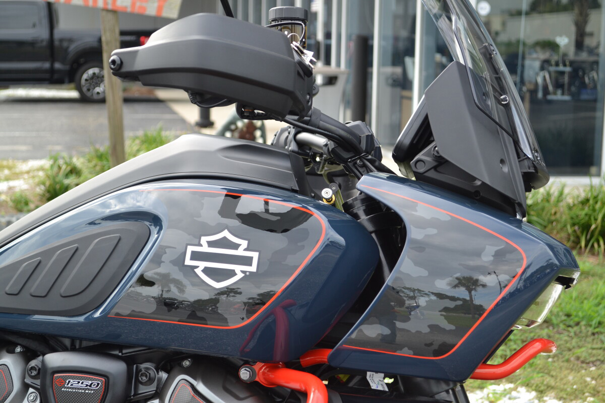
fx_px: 1109
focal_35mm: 66
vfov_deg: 20.6
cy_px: 202
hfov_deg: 30.5
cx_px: 302
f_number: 5.6
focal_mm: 44
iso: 220
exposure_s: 1/125
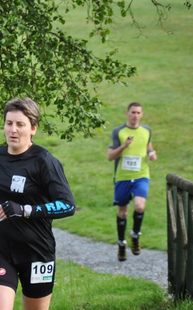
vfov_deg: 4.6
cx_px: 33
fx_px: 3893
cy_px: 155
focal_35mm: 462
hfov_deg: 2.8
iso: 800
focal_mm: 200
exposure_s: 1/640
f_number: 5.6
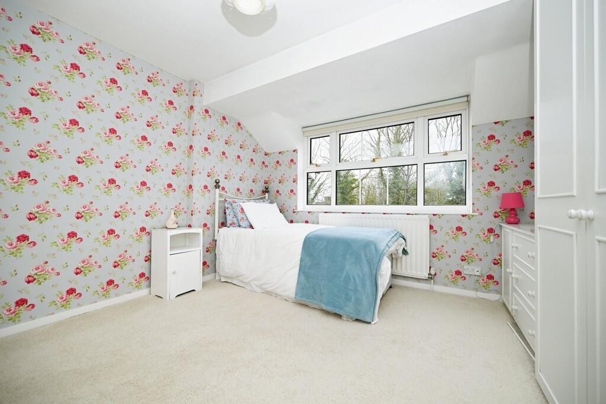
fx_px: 236
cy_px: 202
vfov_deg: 81.2
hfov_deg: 104.2
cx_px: 303
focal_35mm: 14
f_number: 4.5
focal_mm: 14
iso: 100
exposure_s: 1/80
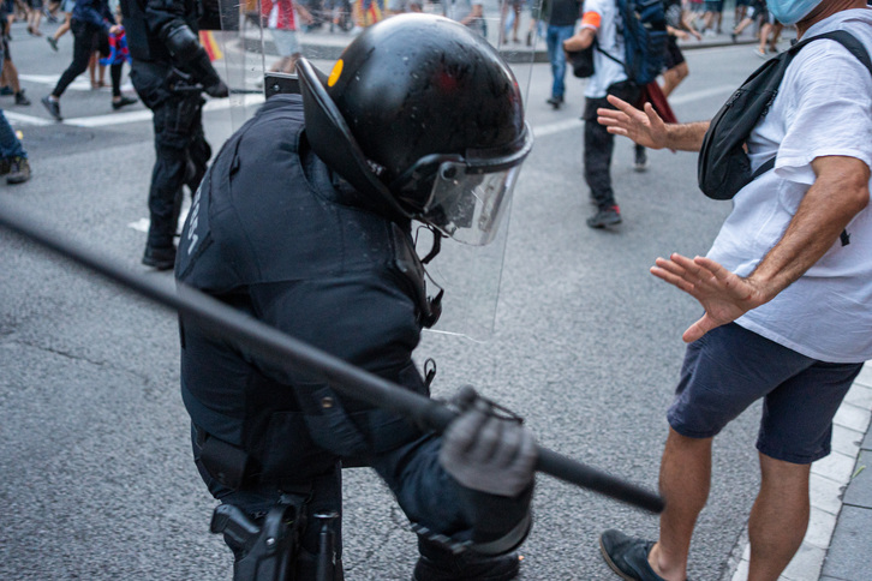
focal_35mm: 35
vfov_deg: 37.9
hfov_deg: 54.4
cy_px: 290
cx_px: 436
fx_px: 848
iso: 1600
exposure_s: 1/250
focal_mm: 35
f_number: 2.8
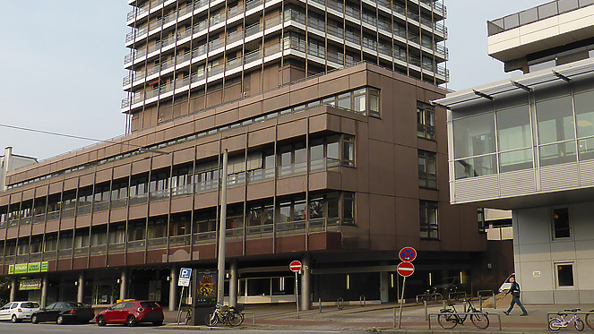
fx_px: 583
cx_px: 296
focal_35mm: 37
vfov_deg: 28.3
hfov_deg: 54.0
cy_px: -57
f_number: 3.3
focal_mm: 4.3
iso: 100
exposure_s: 1/800
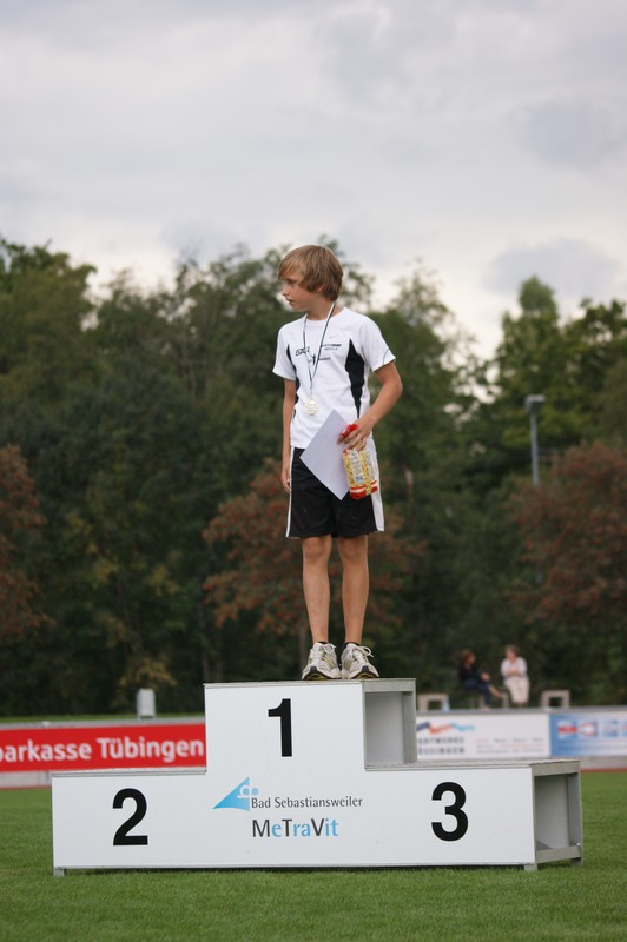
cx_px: 314
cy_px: 471
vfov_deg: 15.2
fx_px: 3533
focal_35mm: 135
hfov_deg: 10.1
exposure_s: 1/250
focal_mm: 90
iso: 400
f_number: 4
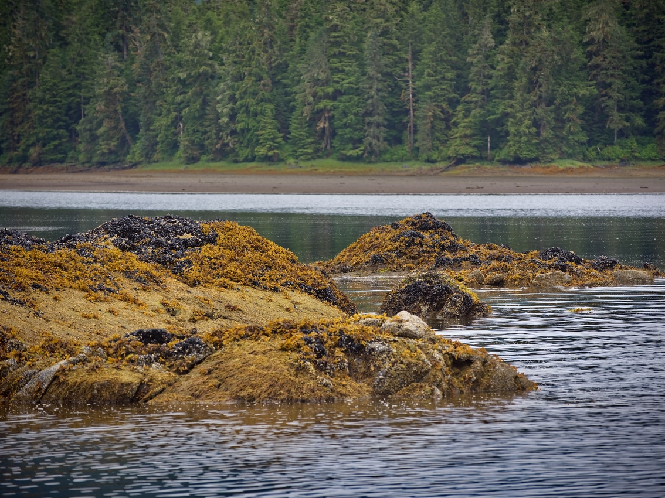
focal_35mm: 152
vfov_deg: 9.8
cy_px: 249
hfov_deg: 13.0
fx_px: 2919
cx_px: 347
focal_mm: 140
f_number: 4.8
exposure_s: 1/320
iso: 140
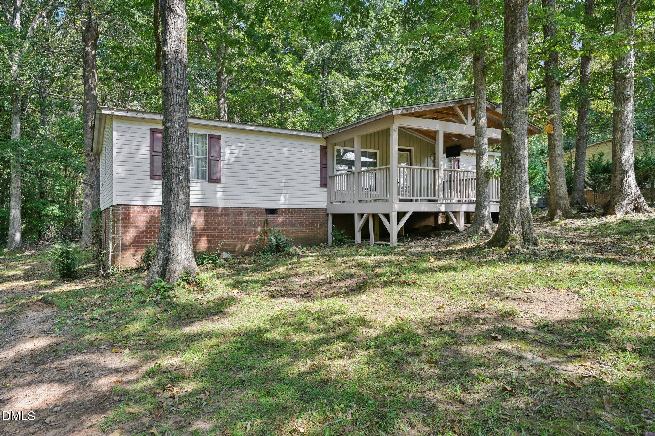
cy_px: 218
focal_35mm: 24
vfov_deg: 53.1
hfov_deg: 73.7
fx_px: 437
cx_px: 328
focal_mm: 24
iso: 100
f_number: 8
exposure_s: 1/80
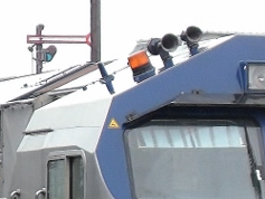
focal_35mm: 320
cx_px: 64
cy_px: 286
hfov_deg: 6.2
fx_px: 2451
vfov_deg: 4.6
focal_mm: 13.2
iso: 80
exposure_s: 1/90
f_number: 3.9
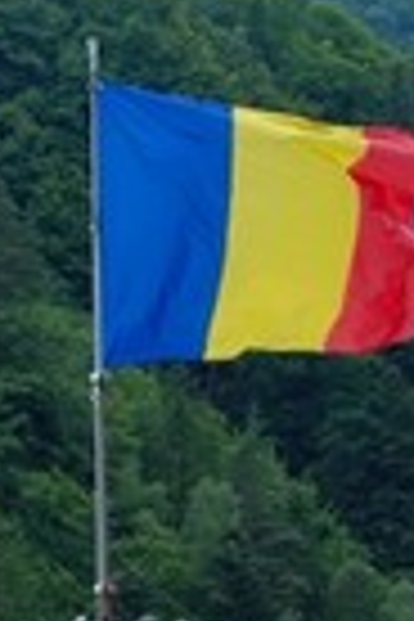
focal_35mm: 339
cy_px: 562
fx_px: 5847
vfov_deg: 6.1
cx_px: 189
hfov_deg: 4.1
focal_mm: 52
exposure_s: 1/200
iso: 200
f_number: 7.1
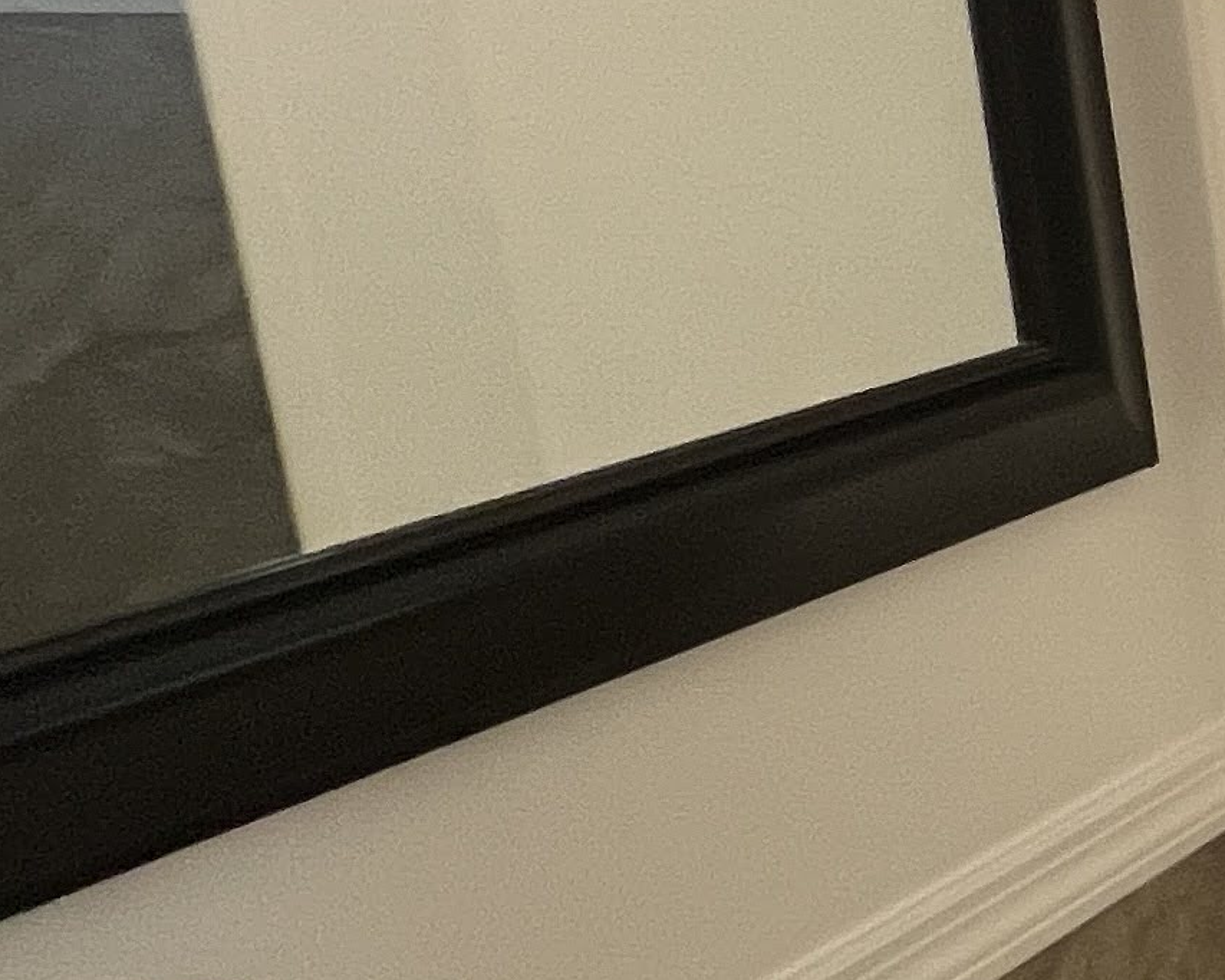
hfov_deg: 17.0
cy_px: 365
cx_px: 2703
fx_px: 2175
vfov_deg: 25.3
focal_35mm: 60
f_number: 1.8
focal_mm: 1.57
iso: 200
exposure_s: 1/120
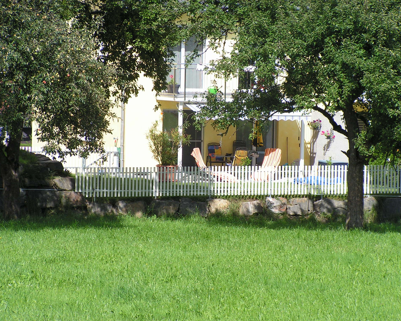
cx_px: 209
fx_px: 1970
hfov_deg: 11.6
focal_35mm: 166
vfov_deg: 9.3
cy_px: 161
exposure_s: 1/320
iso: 64
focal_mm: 26.5
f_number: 4.8
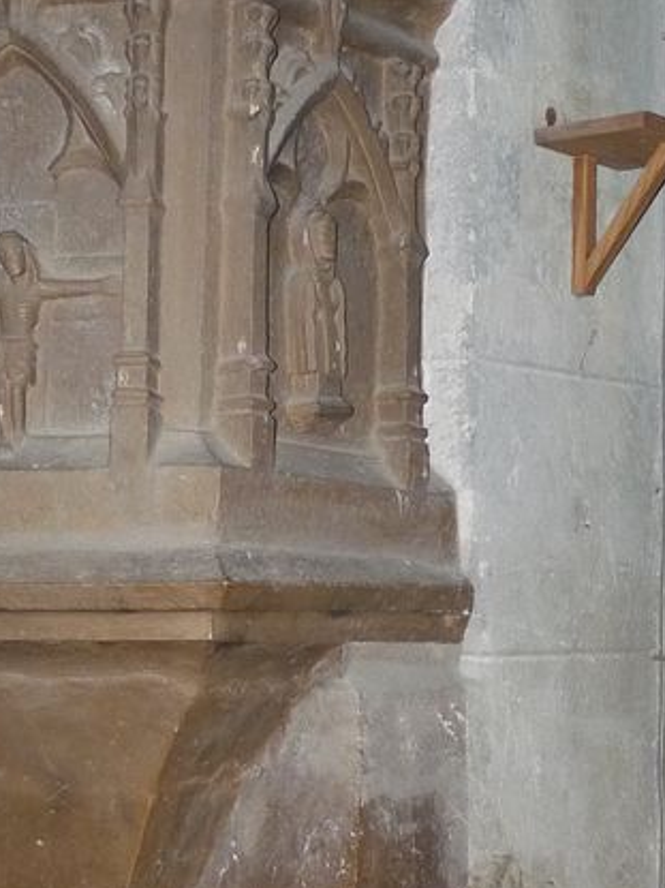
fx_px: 2076
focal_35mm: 81
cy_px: 537
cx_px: 140
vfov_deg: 24.1
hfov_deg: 18.1
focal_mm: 4.8
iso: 250
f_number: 2.8
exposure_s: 1/30
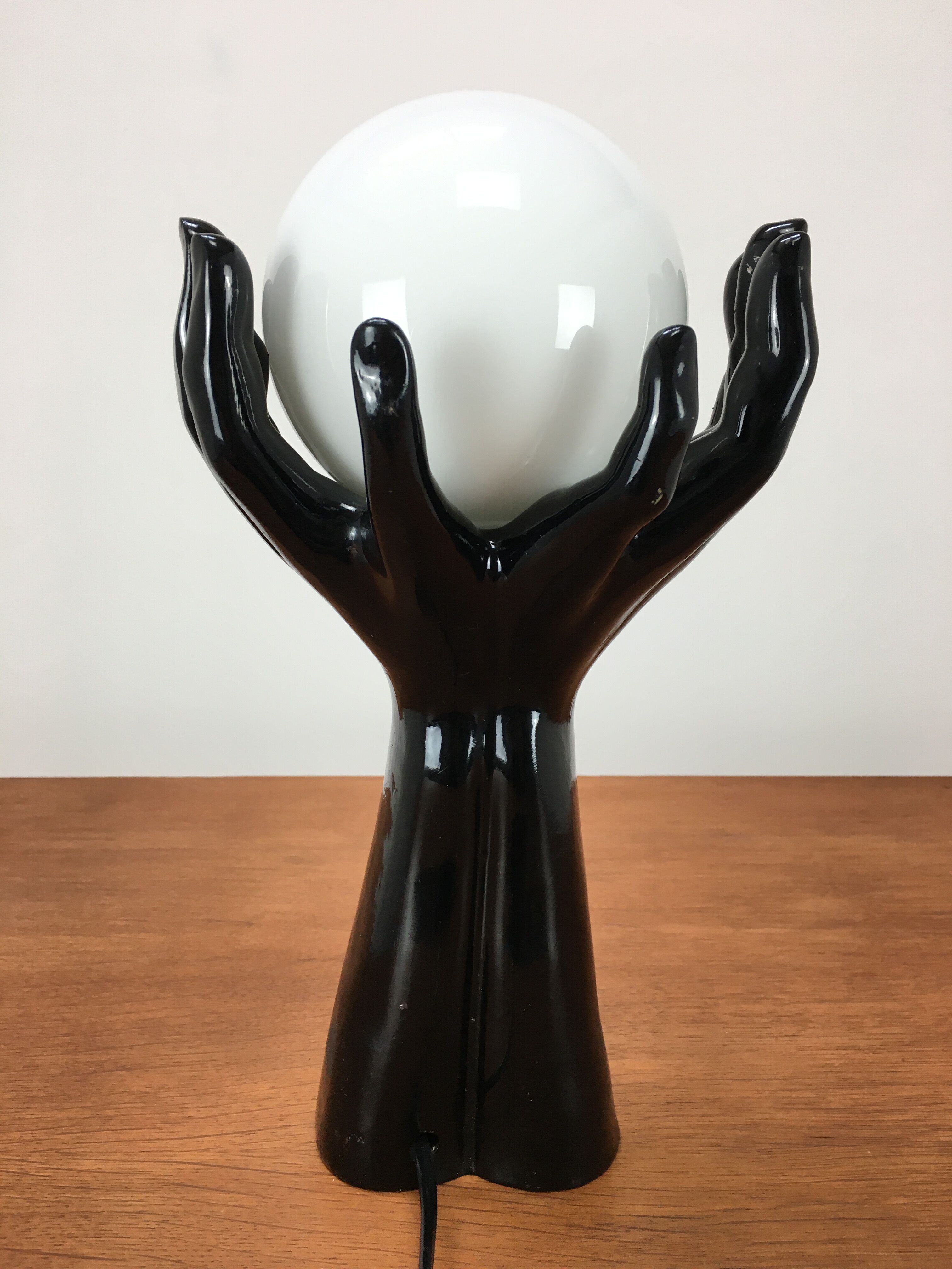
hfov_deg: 48.2
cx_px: 476
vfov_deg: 61.7
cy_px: 634
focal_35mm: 29
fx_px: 1063
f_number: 2.2
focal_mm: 4.15
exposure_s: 1/33
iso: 32
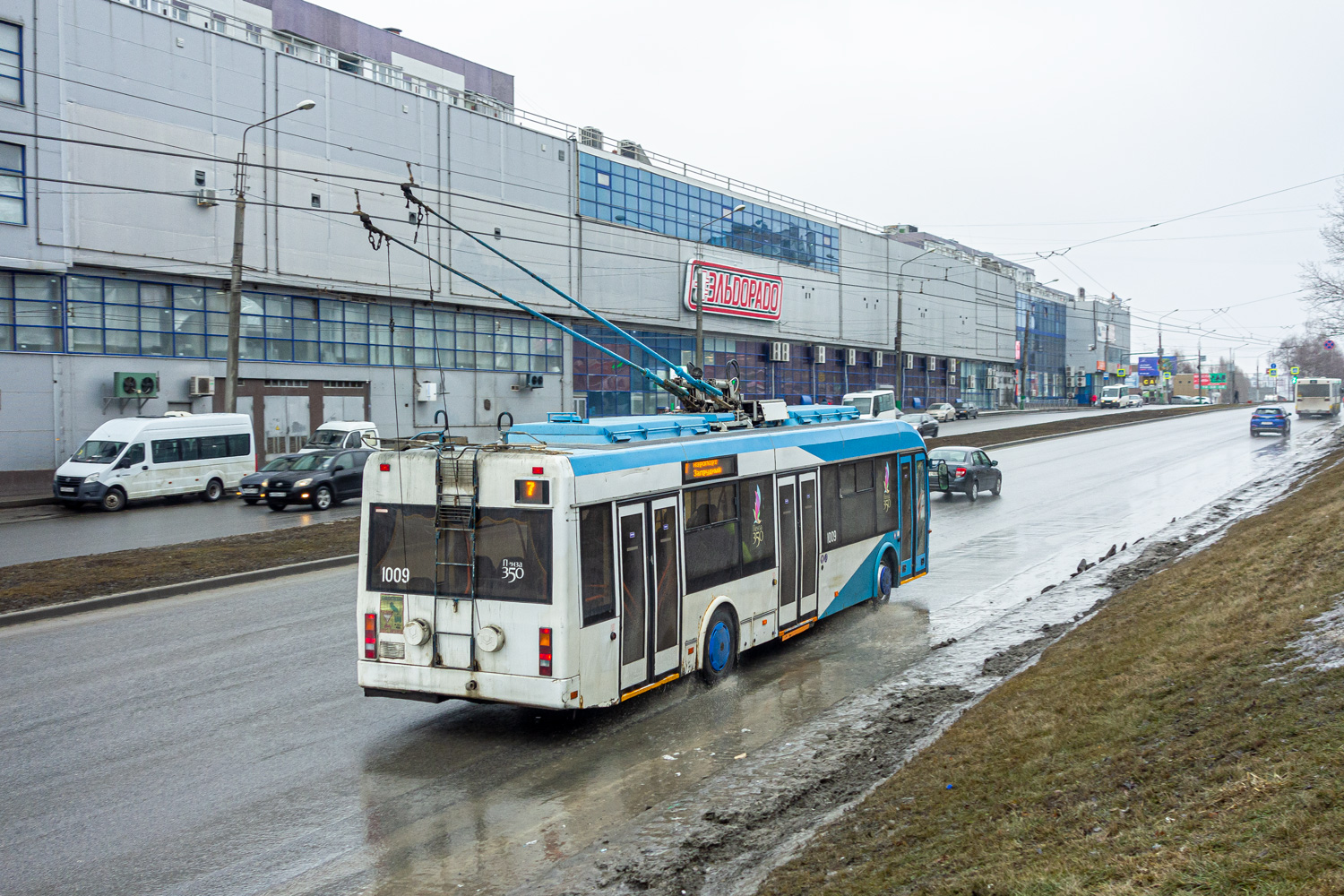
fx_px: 1269
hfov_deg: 55.8
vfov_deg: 38.9
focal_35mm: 34
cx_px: 672
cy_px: 448
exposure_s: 1/250
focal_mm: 12.48
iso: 125
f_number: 3.2
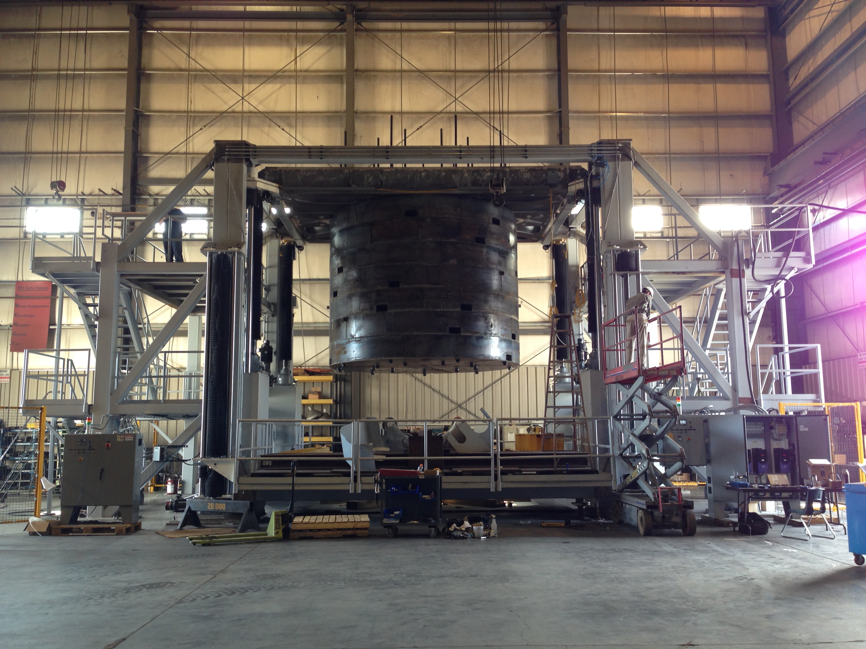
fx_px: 826
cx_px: 433
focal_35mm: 33
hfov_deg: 55.4
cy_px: 324
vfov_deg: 42.9
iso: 50
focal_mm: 4.12
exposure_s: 1/20
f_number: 2.4
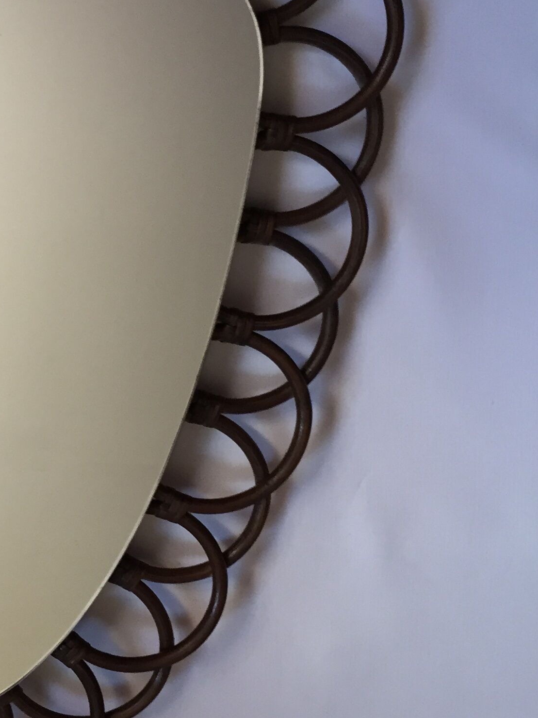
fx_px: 1326
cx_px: -46
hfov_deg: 21.8
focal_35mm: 64
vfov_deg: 30.1
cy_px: 262
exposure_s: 1/30
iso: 80
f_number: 2.2
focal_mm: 4.15
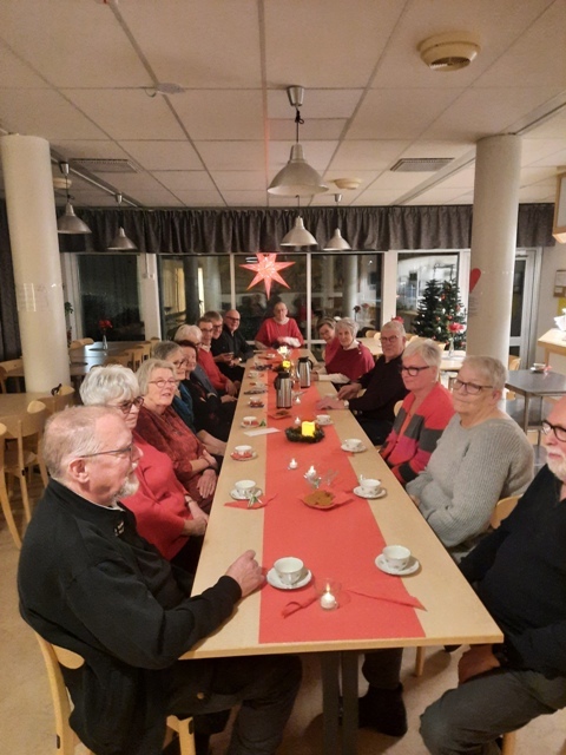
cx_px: 283
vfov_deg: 69.4
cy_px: 378
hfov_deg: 54.9
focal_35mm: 25
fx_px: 545
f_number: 2
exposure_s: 1/20
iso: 800
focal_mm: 4.6
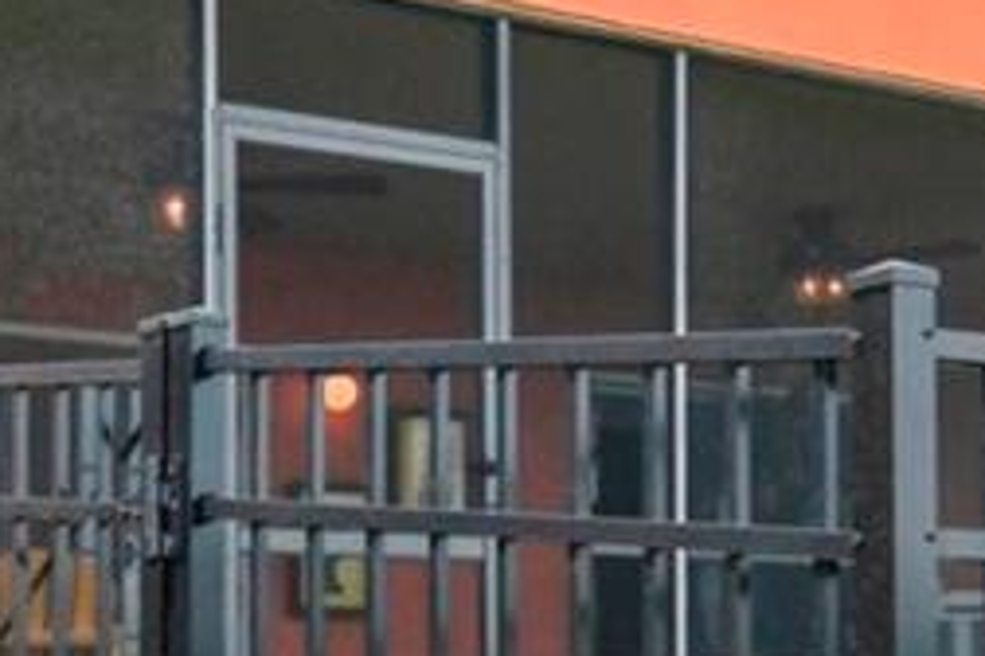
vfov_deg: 15.3
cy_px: 191
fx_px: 2435
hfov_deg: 22.7
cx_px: 293
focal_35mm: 89
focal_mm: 14
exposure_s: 1/640
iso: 400
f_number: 8
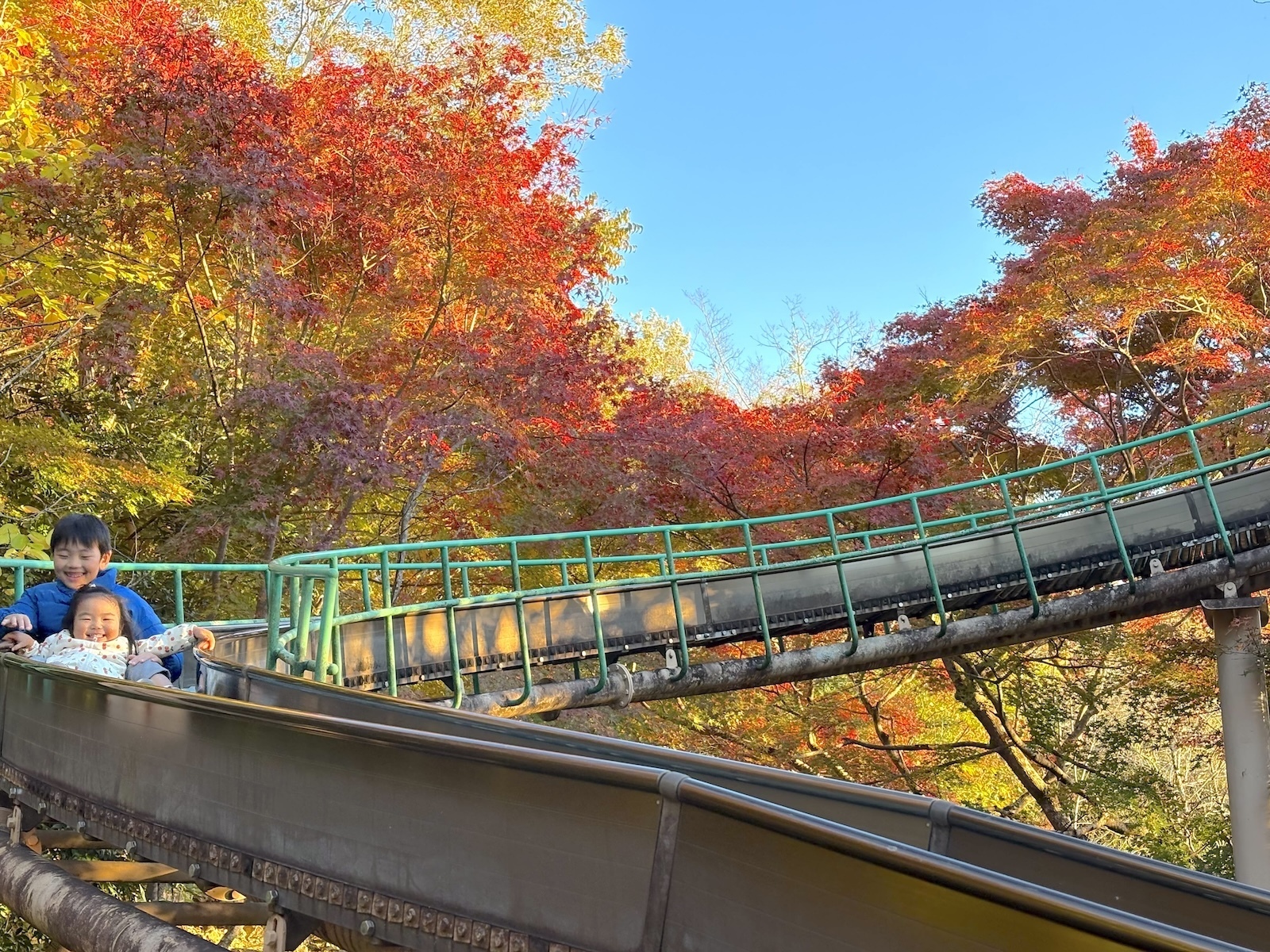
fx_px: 1908
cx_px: 635
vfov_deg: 28.0
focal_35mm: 52
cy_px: 476
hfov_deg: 36.8
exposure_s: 1/241
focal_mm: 5.96
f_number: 1.6
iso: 50
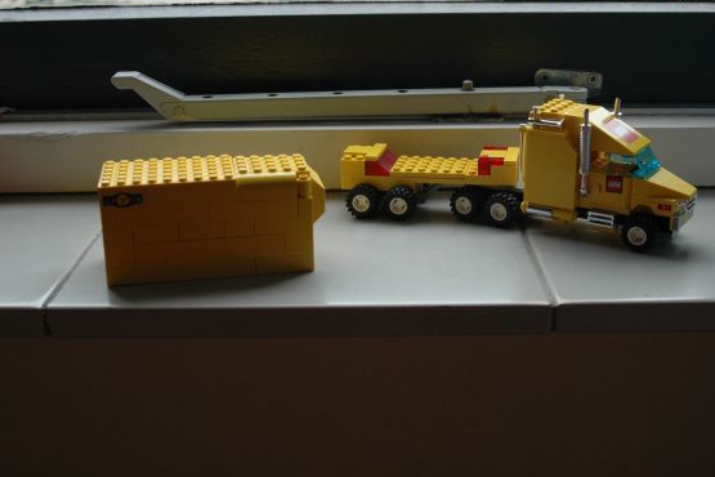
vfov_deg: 25.2
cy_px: 219
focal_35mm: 54
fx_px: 1064
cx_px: 380
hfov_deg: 37.1
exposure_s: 1/125
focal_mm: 31
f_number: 5.6
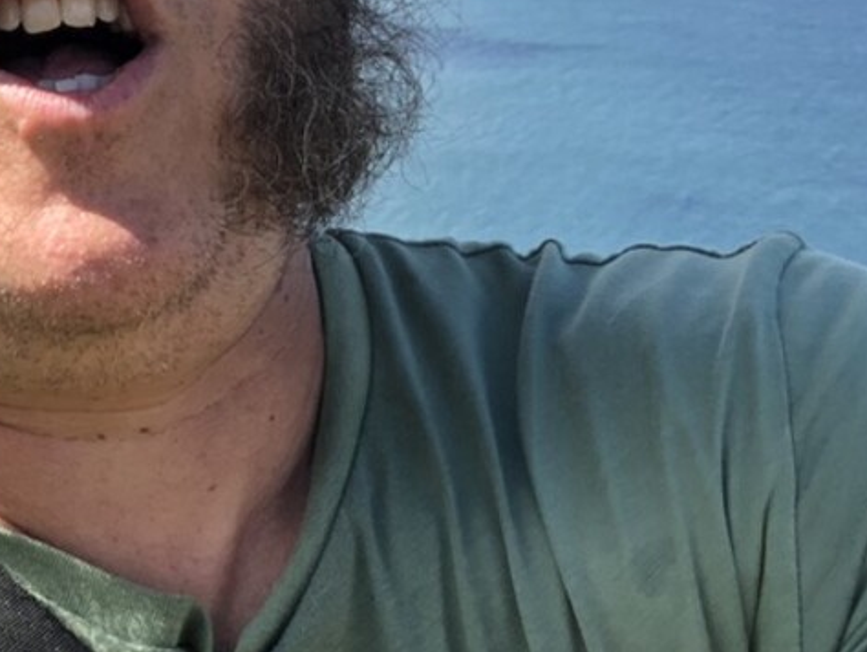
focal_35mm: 81
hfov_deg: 22.5
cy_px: 425
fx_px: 2030
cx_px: -130
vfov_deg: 18.2
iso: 20
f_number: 2.2
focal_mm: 2.87
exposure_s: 1/248
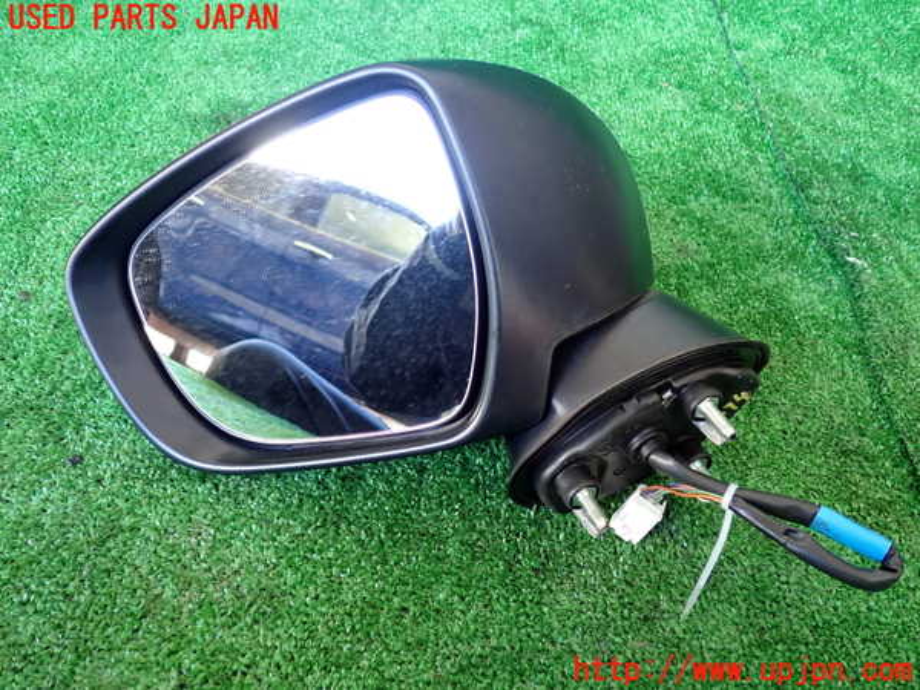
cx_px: 460
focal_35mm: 30
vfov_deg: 46.8
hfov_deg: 60.0
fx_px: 797
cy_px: 345
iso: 320
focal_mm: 5.4
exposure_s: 1/30
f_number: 2.3
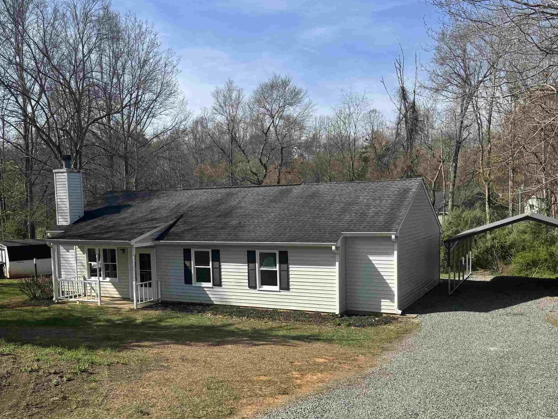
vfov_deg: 42.7
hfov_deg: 55.3
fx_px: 532
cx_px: 286
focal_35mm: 33
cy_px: 253
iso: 80
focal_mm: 6.76
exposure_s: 1/3802
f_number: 1.78
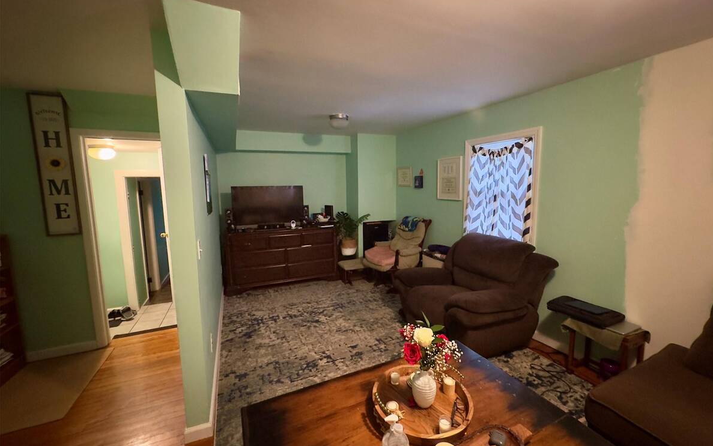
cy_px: 218
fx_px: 291
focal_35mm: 15
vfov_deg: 74.8
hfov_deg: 101.5
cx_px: 360
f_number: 2.2
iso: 1600
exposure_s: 1/30
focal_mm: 2.22
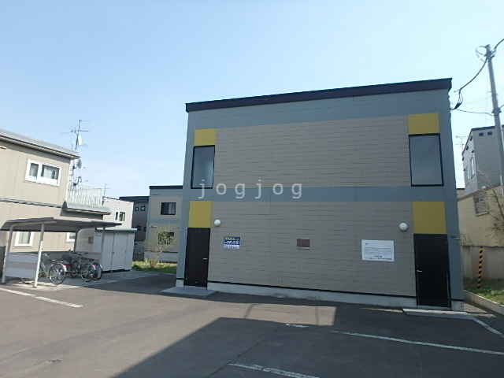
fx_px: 306
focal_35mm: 21
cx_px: 252
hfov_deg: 79.0
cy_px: 189
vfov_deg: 63.4
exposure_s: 1/800
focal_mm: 3.7
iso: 125
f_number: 3.5
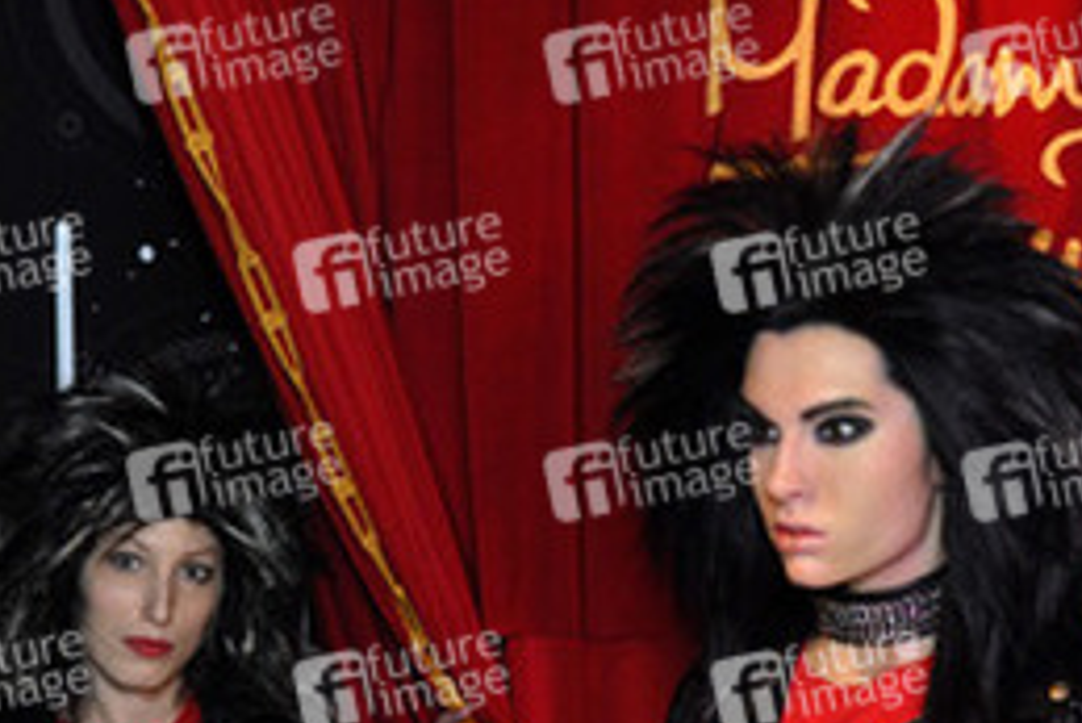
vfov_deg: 9.6
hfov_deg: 14.3
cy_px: 577
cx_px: 702
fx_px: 4296
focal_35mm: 143
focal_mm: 55
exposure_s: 1/125
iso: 800
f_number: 5.6
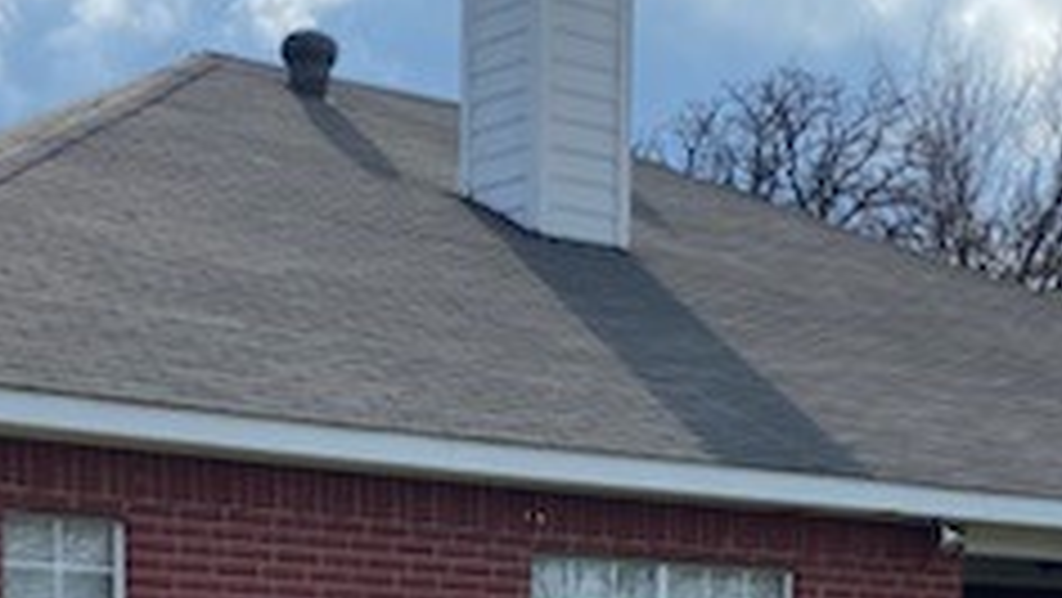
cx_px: 531
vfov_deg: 12.0
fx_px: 2705
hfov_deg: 22.2
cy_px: 944
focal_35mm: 96
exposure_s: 1/2513
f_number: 1.8
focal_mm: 4.25
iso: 32
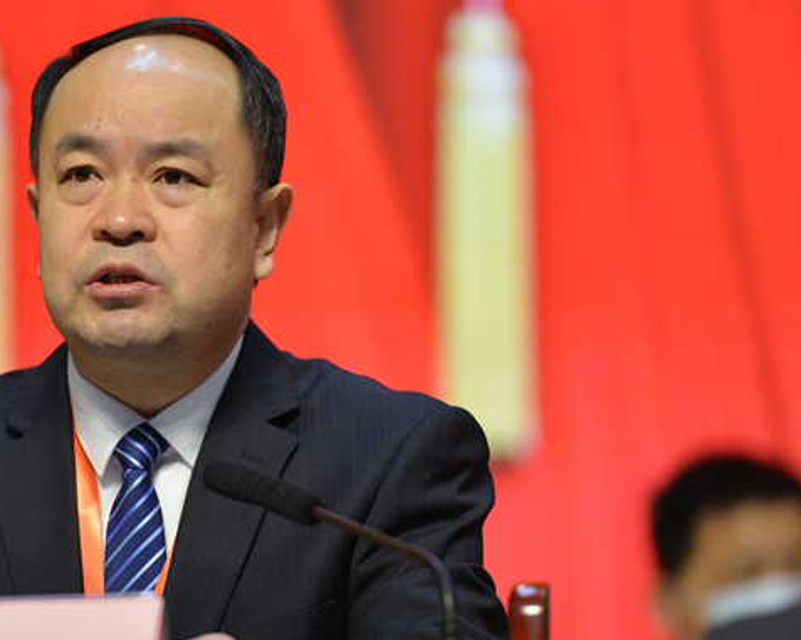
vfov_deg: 4.9
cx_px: 178
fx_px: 7463
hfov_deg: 6.1
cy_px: 352
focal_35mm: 315
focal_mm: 200
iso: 1000
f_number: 2.8
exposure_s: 1/500
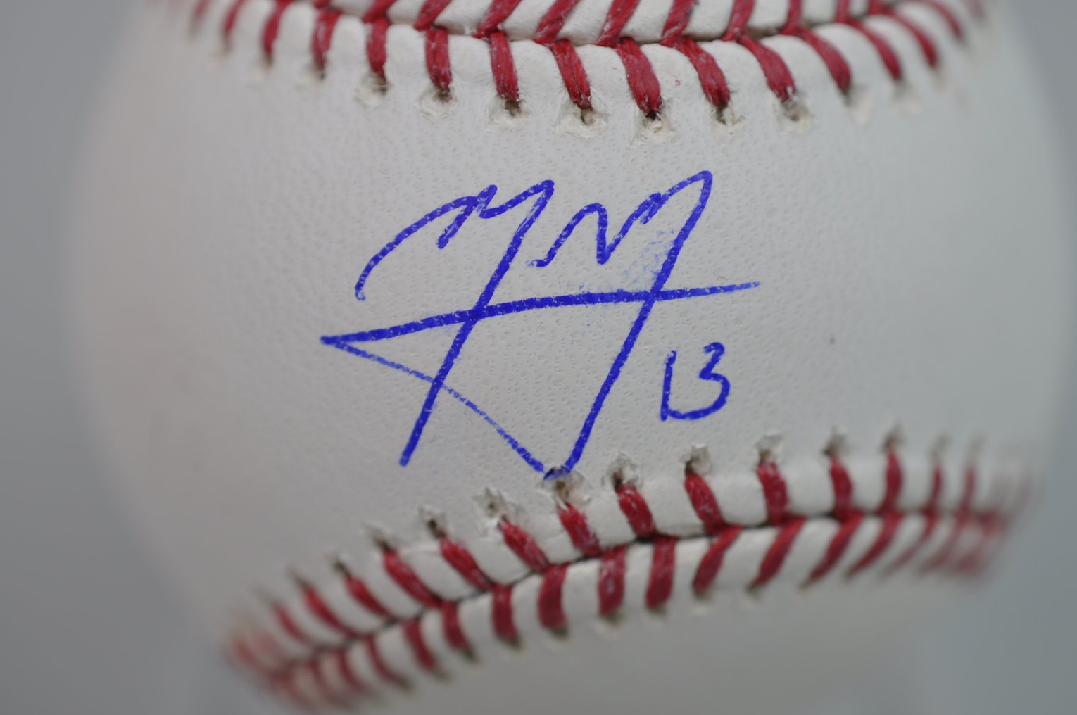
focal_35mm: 67
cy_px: 324
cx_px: 580
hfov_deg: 30.1
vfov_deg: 20.3
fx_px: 2002
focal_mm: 40
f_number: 4.5
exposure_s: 1/80
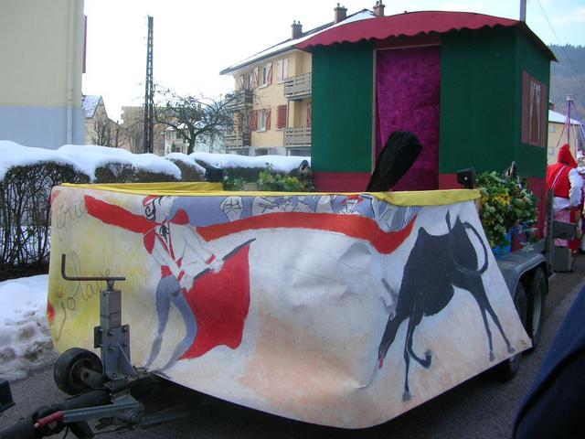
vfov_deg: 40.7
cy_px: 220
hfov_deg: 52.6
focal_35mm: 35
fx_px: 591
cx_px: 292
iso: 50
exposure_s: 1/447
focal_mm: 5.8
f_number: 2.8
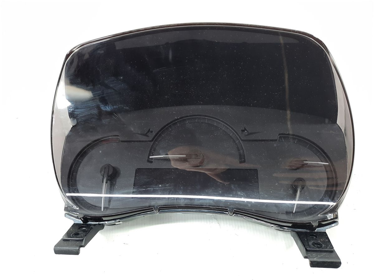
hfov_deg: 69.4
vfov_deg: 54.9
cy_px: 140
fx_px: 270
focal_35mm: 25
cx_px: 187
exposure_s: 1/50
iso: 100
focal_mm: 4.6
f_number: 2
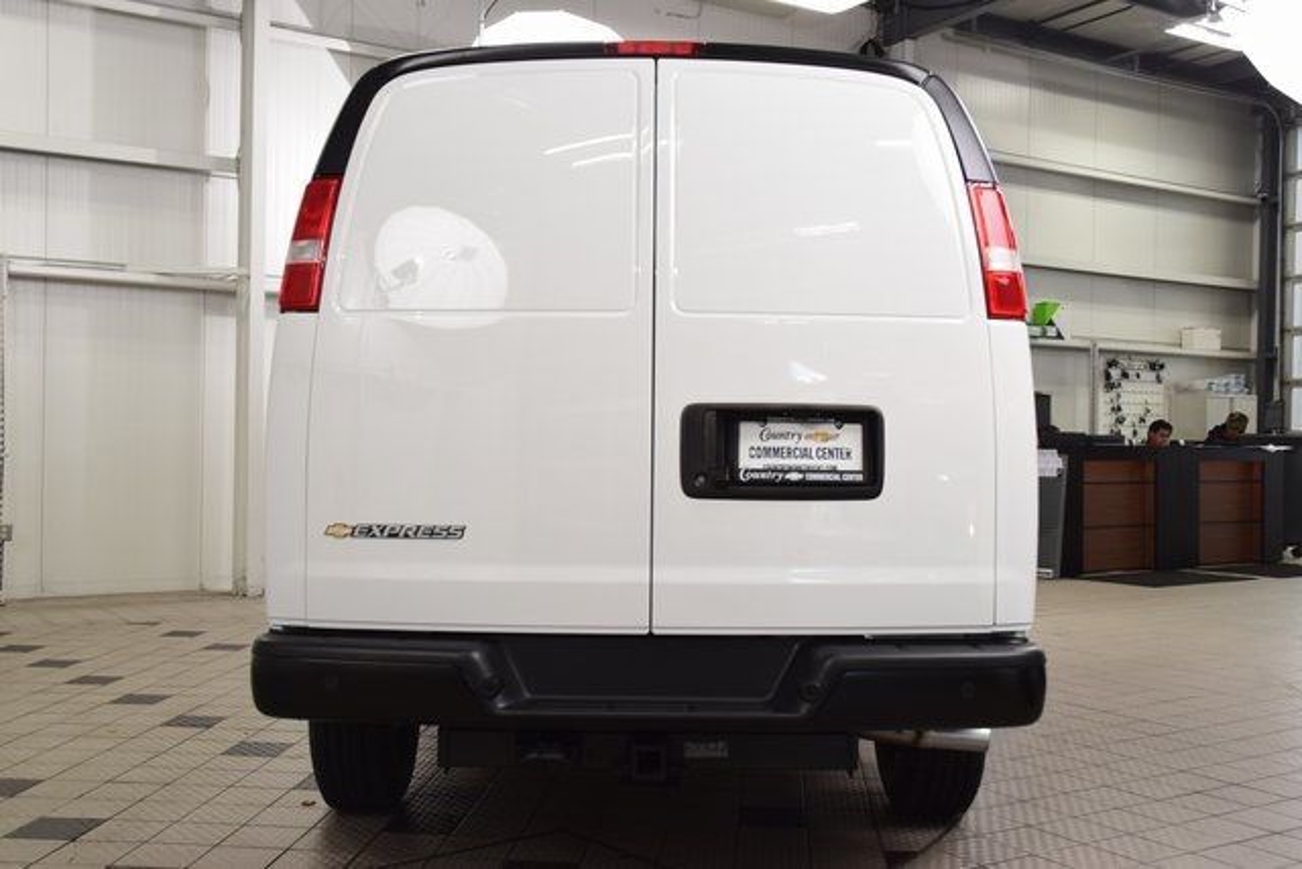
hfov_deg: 51.3
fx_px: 1356
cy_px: 434
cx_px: 651
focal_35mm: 38
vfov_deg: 35.5
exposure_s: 1/60
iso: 900
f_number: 8
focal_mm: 25
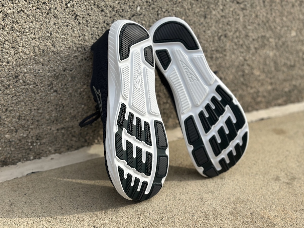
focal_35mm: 48
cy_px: 114
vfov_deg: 30.3
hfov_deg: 39.7
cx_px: 152
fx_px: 422
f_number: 1.78
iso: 80
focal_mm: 6.86
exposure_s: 1/1475
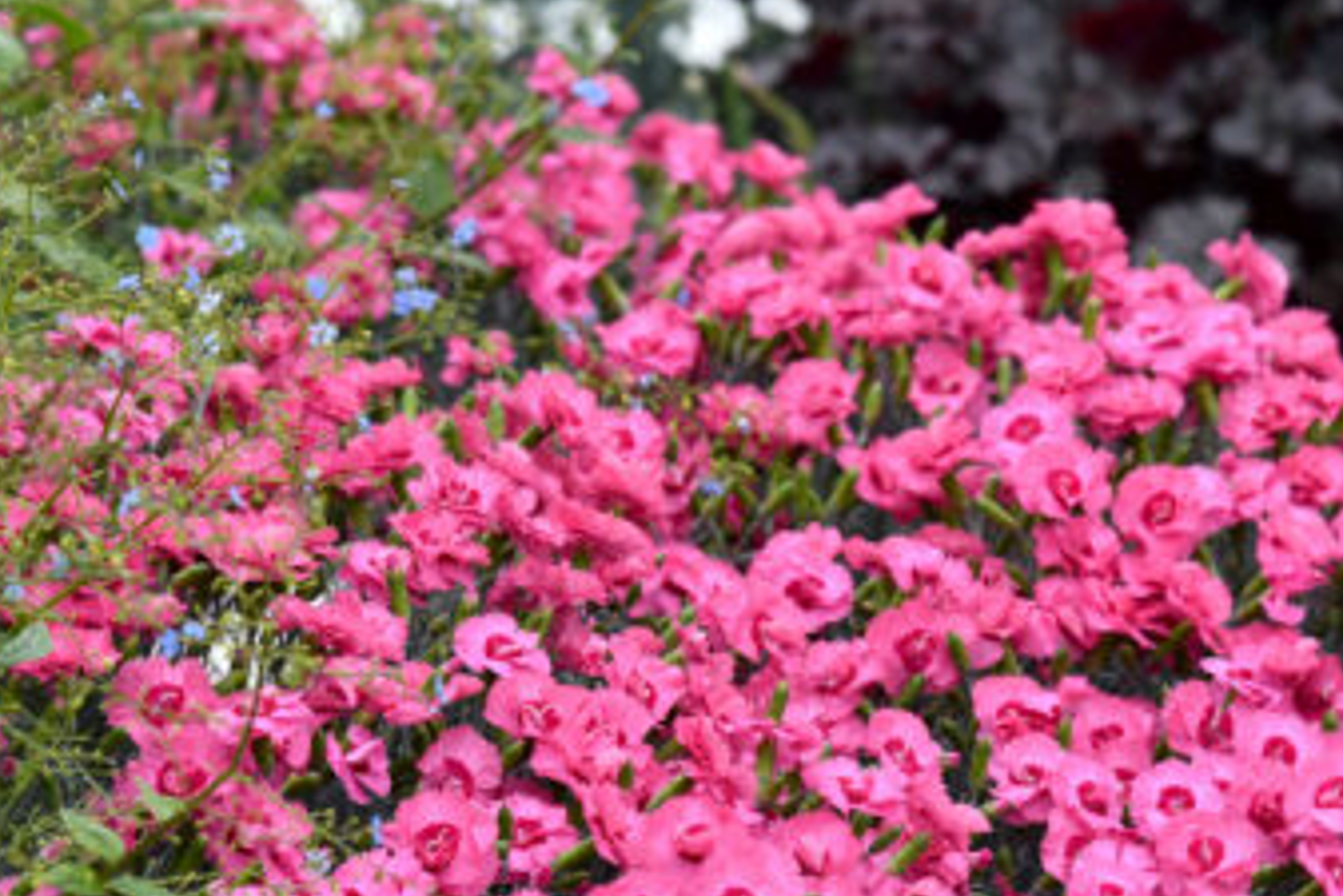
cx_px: 1084
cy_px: 751
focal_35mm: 249
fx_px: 9293
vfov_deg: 5.5
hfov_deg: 8.3
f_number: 6.3
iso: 200
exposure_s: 1/160
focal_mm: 120
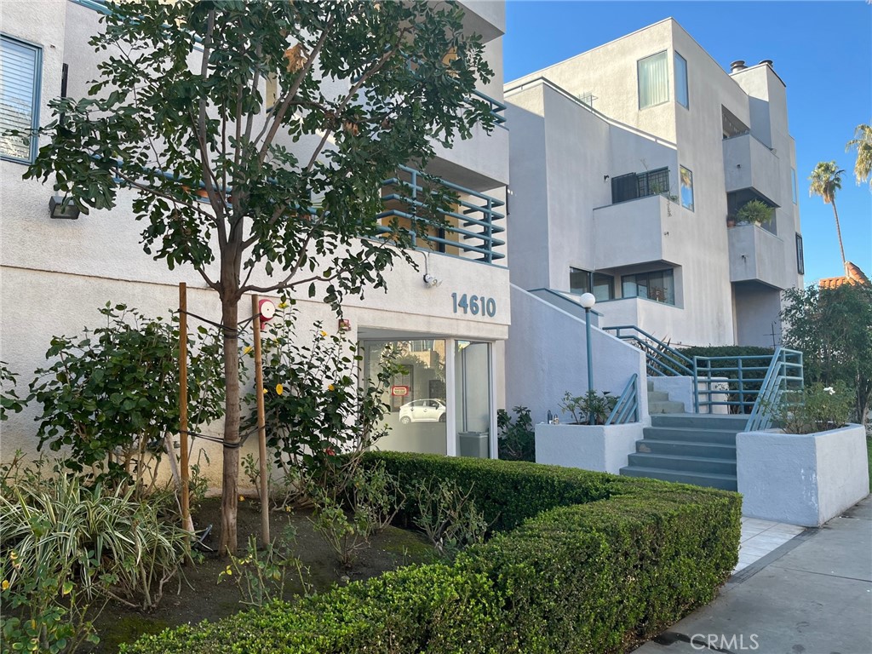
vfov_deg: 53.1
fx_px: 655
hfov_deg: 67.3
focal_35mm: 26
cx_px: 436
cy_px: 327
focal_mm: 5.1
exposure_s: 1/542
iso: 50
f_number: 1.6
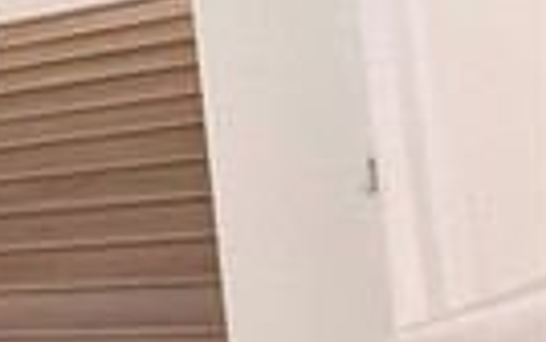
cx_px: -742
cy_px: 256
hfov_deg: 15.6
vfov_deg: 18.3
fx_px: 1057
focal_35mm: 71
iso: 200
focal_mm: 2.22
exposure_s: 1/60
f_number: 2.2
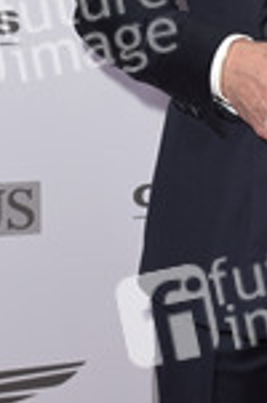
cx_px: 331
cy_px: -96
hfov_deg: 9.7
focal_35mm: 138
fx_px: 1542
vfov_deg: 14.4
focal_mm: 52
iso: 640
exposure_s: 1/250
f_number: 5.6
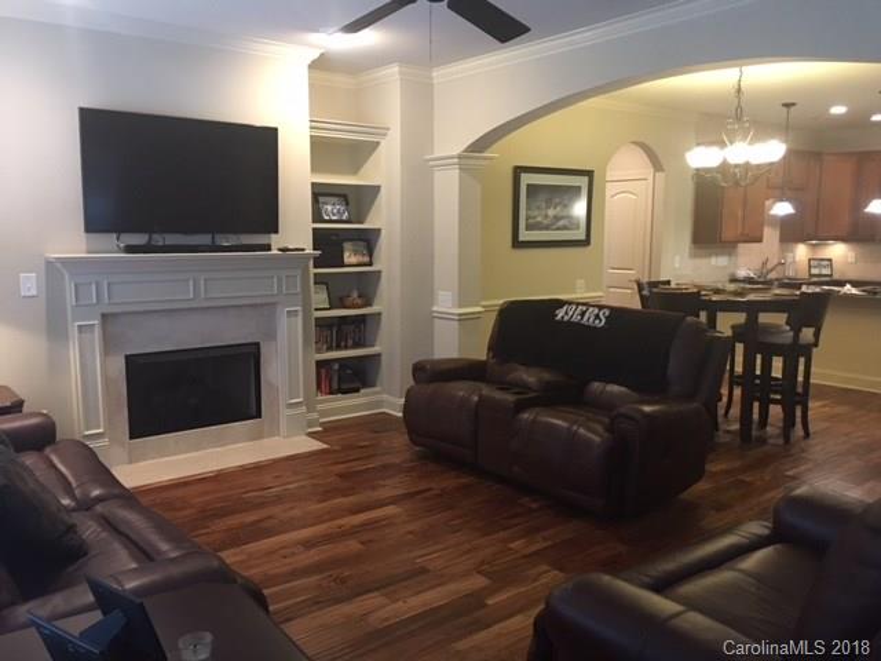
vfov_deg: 48.2
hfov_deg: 61.7
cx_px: 440
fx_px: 738
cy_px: 330
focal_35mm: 29
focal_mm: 4.15
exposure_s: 1/15
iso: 100
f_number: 2.2
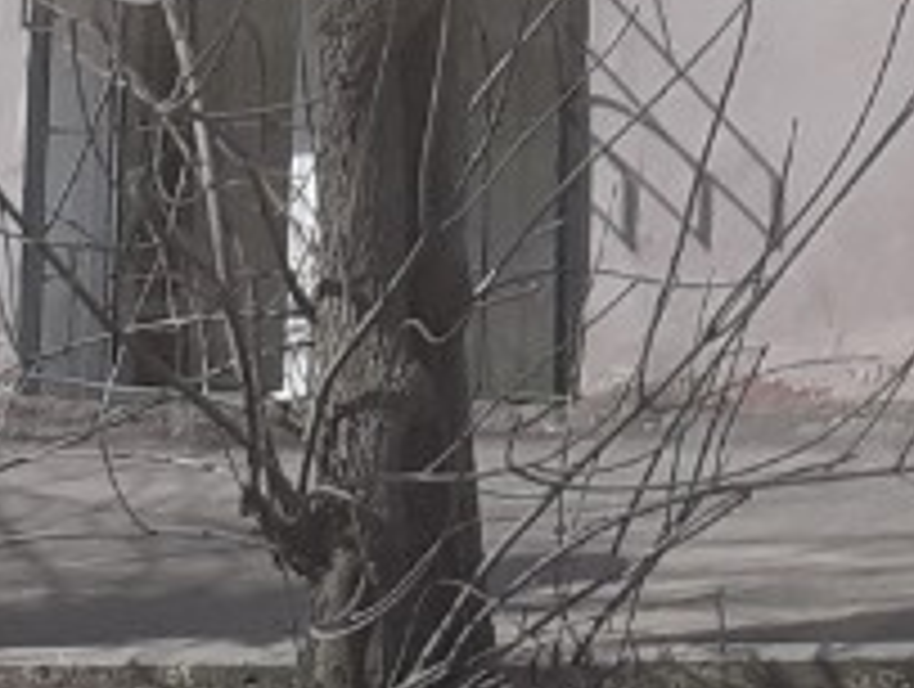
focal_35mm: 177
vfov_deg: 7.5
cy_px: -1345
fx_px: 4682
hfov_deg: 10.8
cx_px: 1366
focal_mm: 3.6
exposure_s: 1/2000
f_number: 1.9
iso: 40
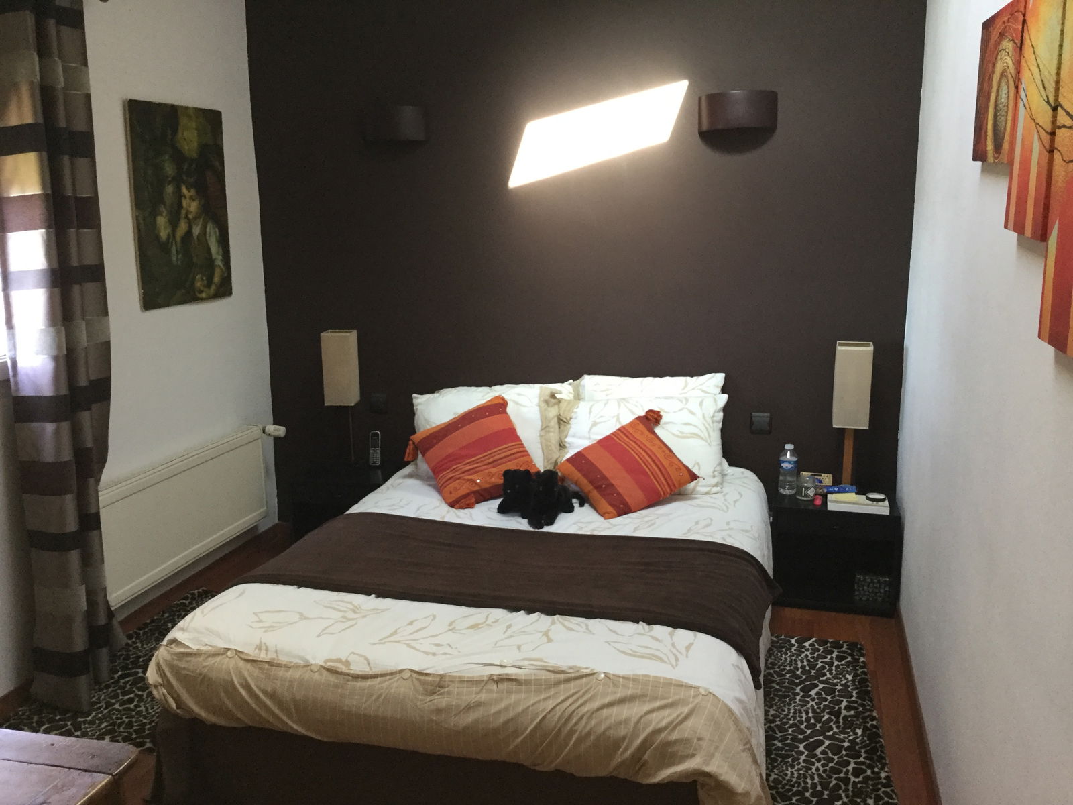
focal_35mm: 31
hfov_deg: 58.4
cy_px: 402
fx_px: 961
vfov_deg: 45.4
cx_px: 536
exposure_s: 1/33
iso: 125
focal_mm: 3.3
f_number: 2.4
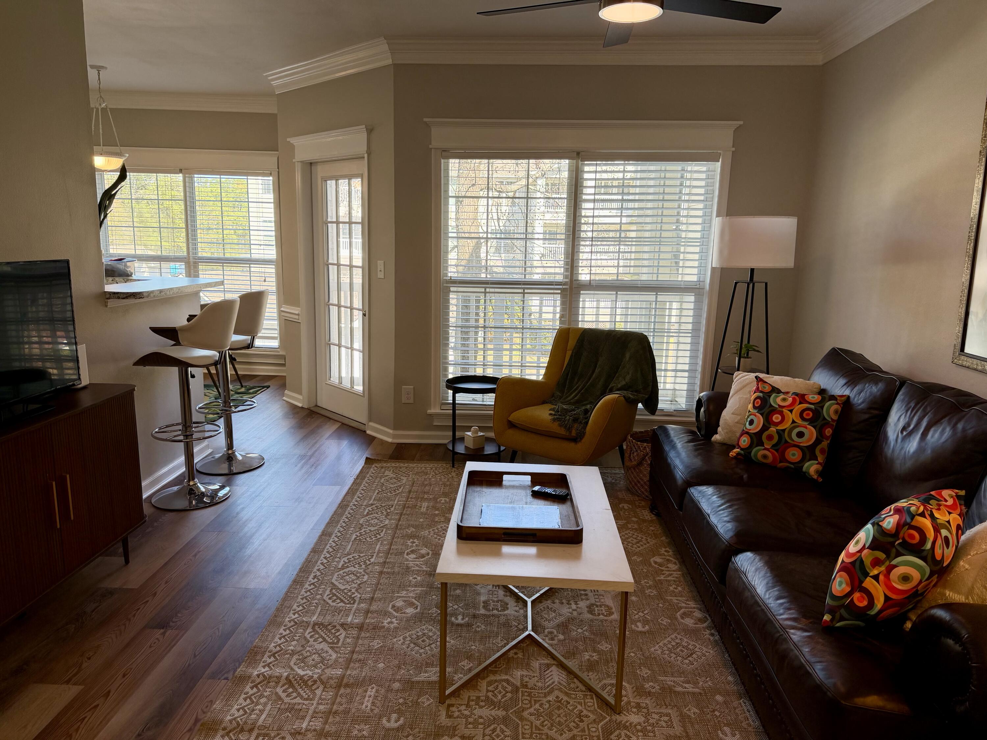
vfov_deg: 56.8
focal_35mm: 24
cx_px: 494
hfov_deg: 71.6
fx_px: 684
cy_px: 370
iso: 160
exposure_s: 1/218
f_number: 1.78
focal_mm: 6.76
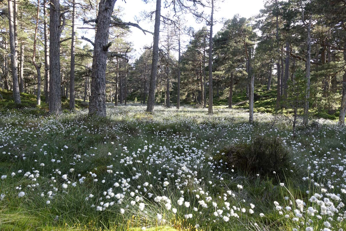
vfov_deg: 53.1
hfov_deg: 73.7
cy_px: 116
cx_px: 173
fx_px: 231
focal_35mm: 24
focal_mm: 8.8
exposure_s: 1/80
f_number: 4.5
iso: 125
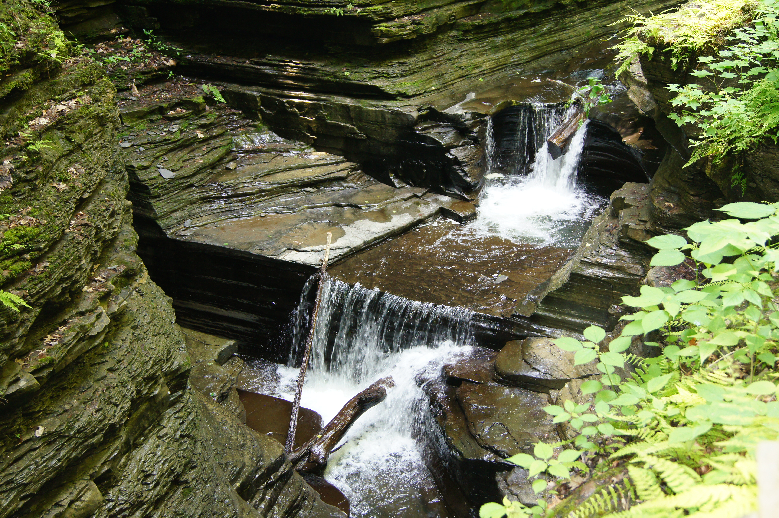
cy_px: 259
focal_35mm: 45
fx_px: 973
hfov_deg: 43.6
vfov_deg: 29.8
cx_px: 390
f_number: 4.5
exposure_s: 1/60
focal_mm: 30
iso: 320
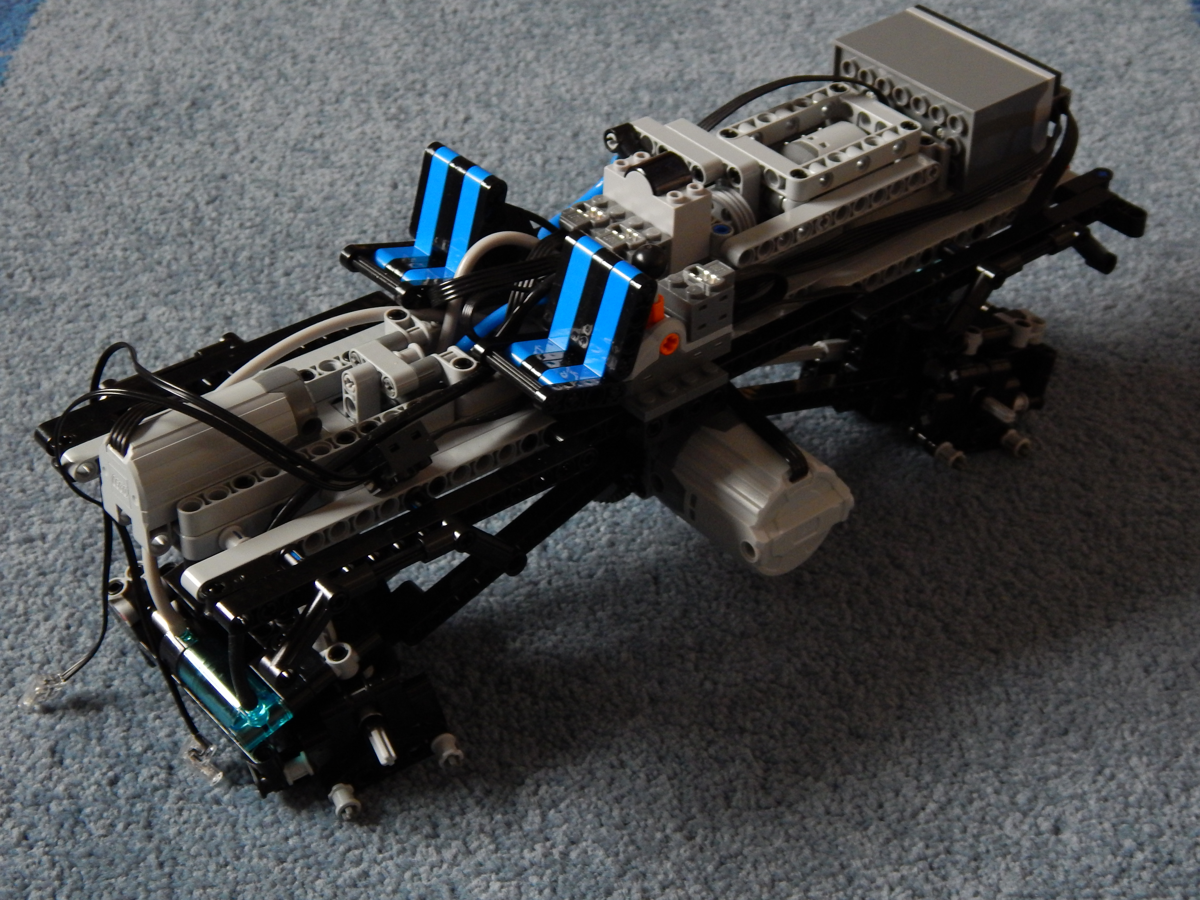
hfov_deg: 31.7
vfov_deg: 24.0
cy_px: 450
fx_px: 2115
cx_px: 600
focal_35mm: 61
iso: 400
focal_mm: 10.9
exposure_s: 1/13
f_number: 4
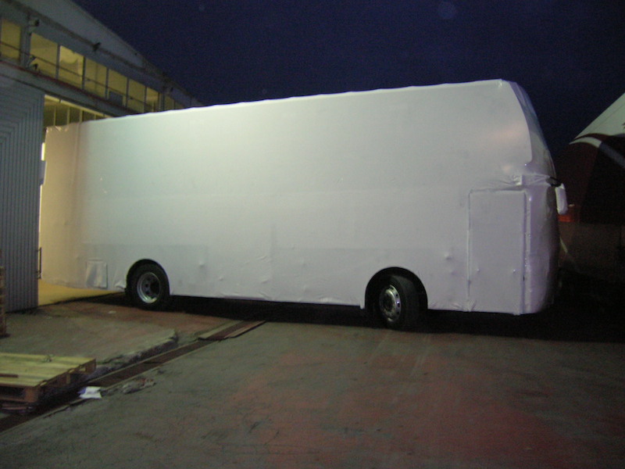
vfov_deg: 41.8
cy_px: 234
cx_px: 312
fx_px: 614
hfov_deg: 54.0
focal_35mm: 34
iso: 200
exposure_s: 1/6.2
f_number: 2.9
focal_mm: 5.7
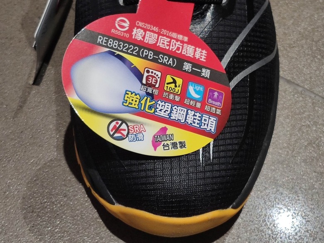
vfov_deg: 17.0
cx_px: 162
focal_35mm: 87
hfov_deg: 22.5
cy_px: 122
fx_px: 814
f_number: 1.75
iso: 852
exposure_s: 1/60
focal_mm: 4.75
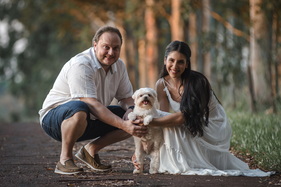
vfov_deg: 4.6
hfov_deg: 6.9
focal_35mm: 300
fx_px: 2341
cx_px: 140
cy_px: 94
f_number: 4
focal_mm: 200
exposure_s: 1/250
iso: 560
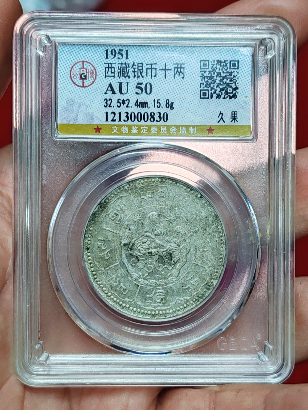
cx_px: 154
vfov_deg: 35.5
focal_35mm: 54
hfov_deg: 27.0
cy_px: 205
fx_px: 641
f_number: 1.9
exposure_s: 1/50
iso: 640
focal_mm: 6.12
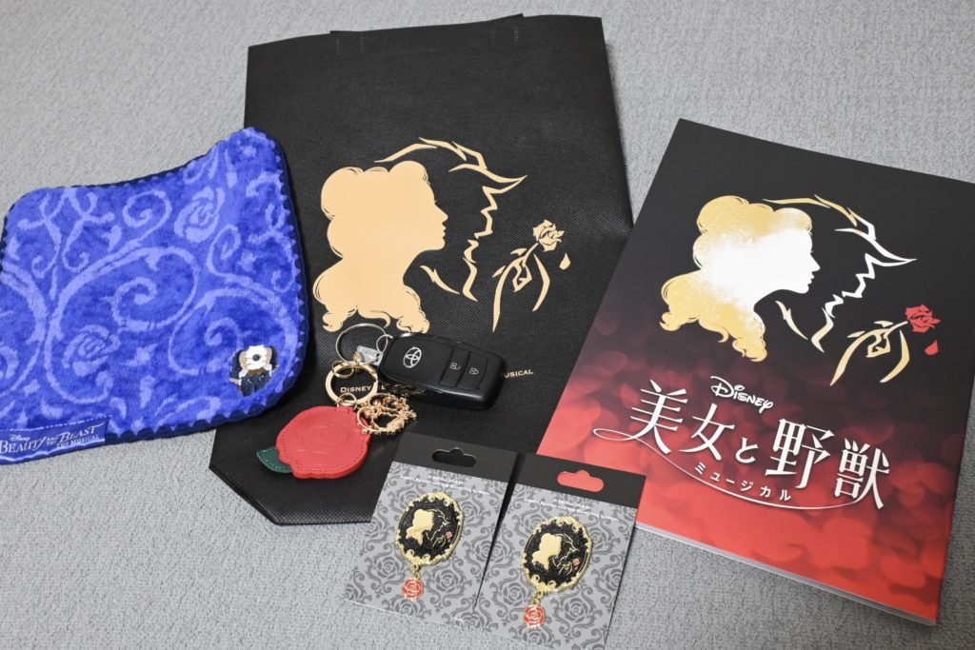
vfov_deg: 39.2
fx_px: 914
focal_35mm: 34
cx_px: 488
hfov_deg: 56.1
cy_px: 325
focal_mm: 22.5
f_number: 8
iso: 1600
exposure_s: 1/13
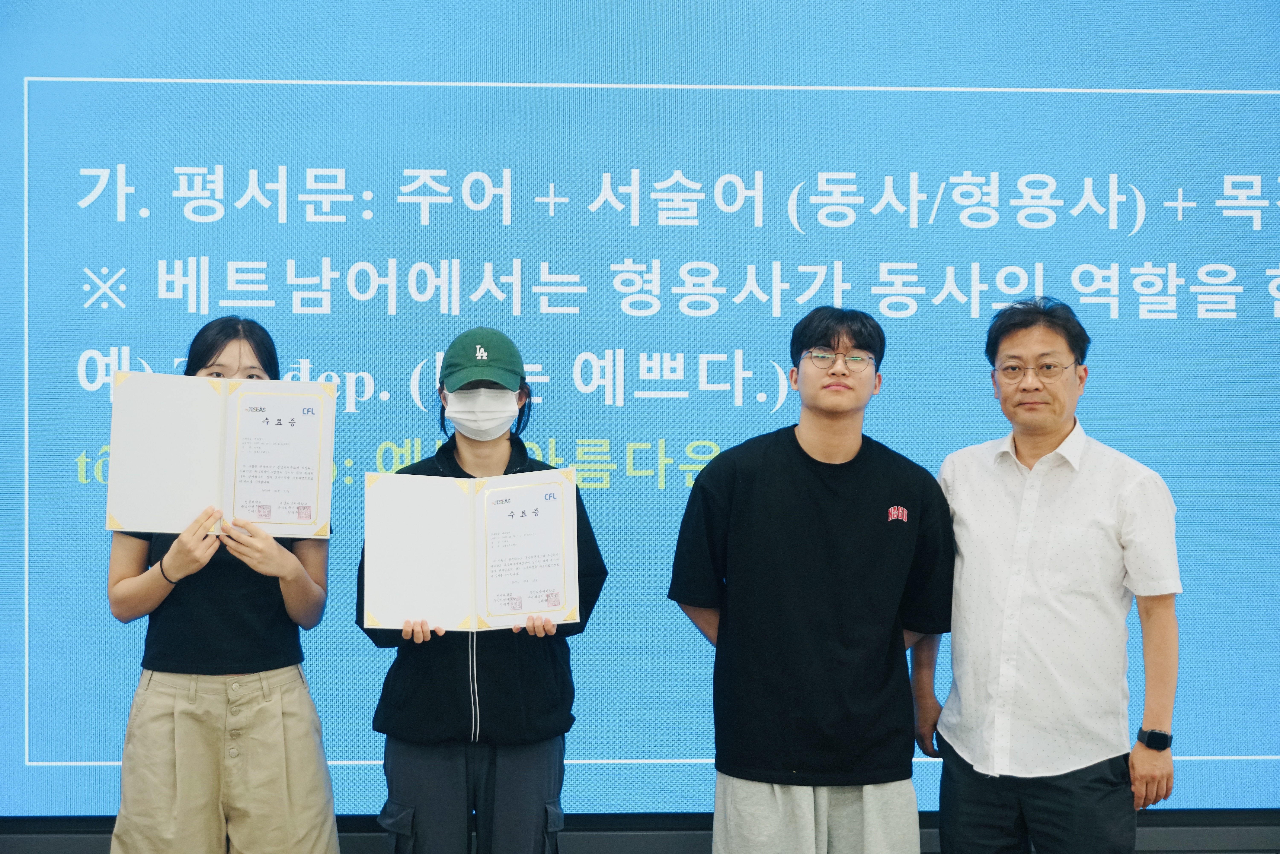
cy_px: 427
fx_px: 1920
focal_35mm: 54
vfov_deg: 25.1
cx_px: 640
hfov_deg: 36.9
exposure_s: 1/160
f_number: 5.6
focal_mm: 36
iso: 1600
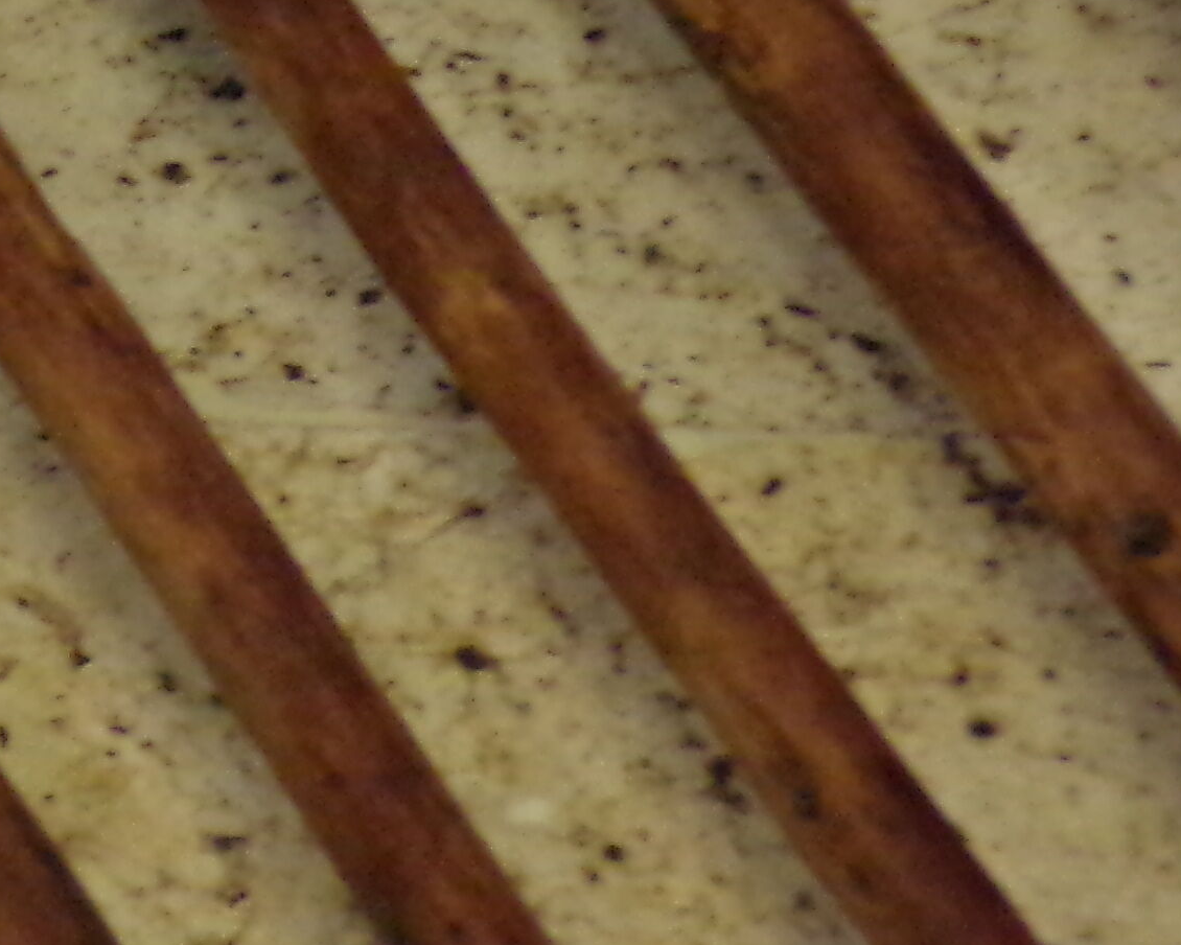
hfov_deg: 4.9
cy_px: 264
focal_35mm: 394
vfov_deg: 3.9
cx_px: -662
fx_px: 13771
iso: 400
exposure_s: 1/4
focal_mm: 17.7
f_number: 4.2
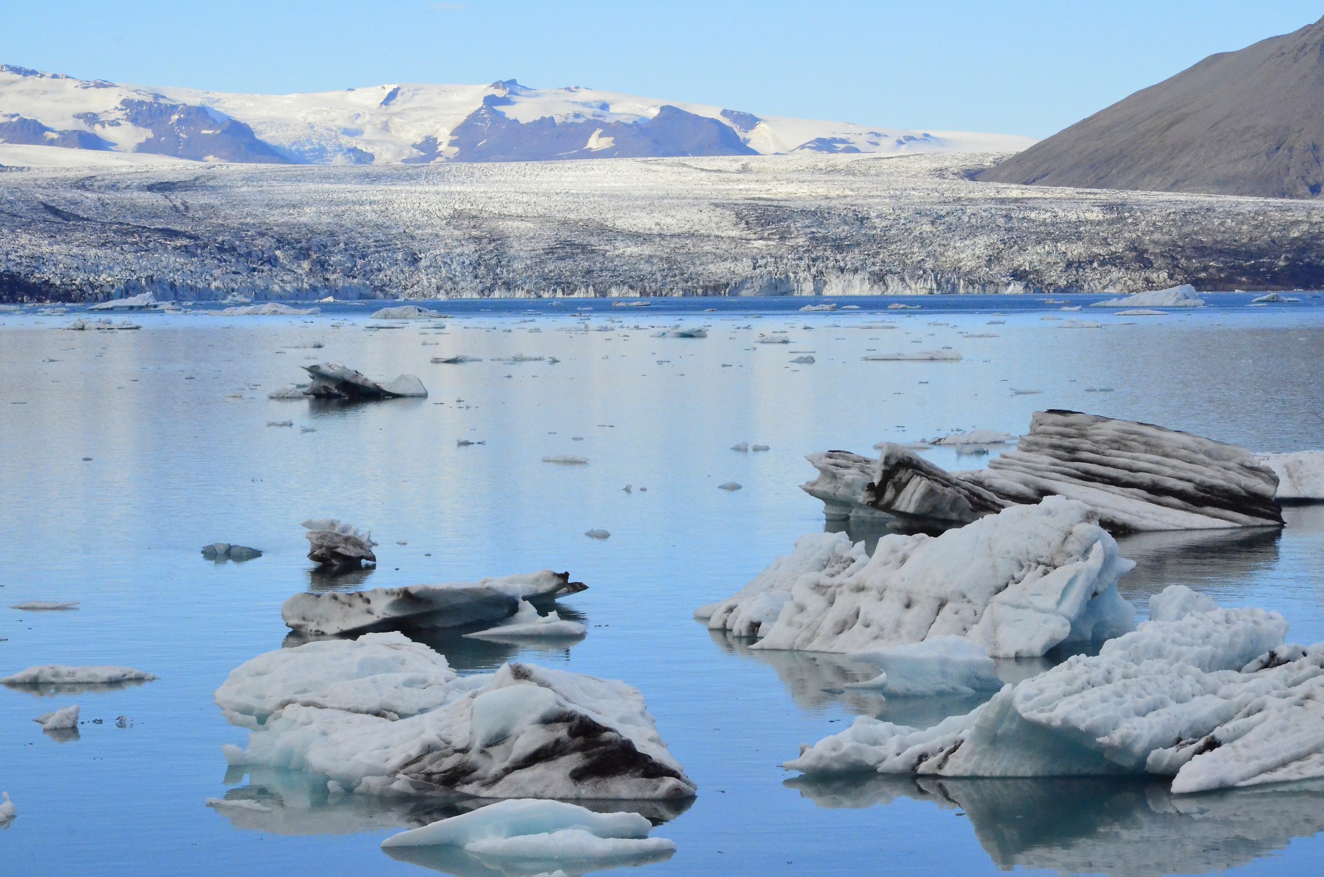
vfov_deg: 12.6
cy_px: 438
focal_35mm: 108
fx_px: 3963
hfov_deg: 19.0
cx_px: 662
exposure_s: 1/3200
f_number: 16
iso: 5000
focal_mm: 72
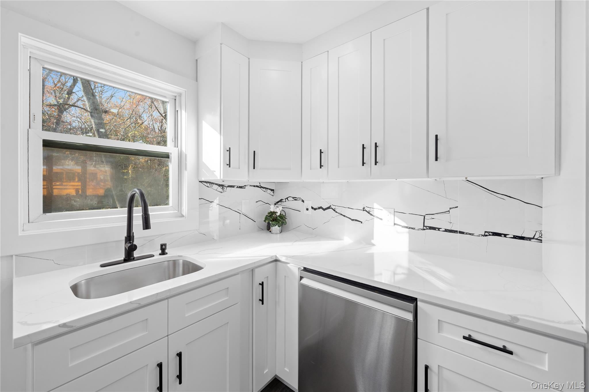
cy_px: 196
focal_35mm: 13
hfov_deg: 108.3
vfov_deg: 85.4
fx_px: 213
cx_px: 294
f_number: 8
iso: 250
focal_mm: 13
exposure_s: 1/15
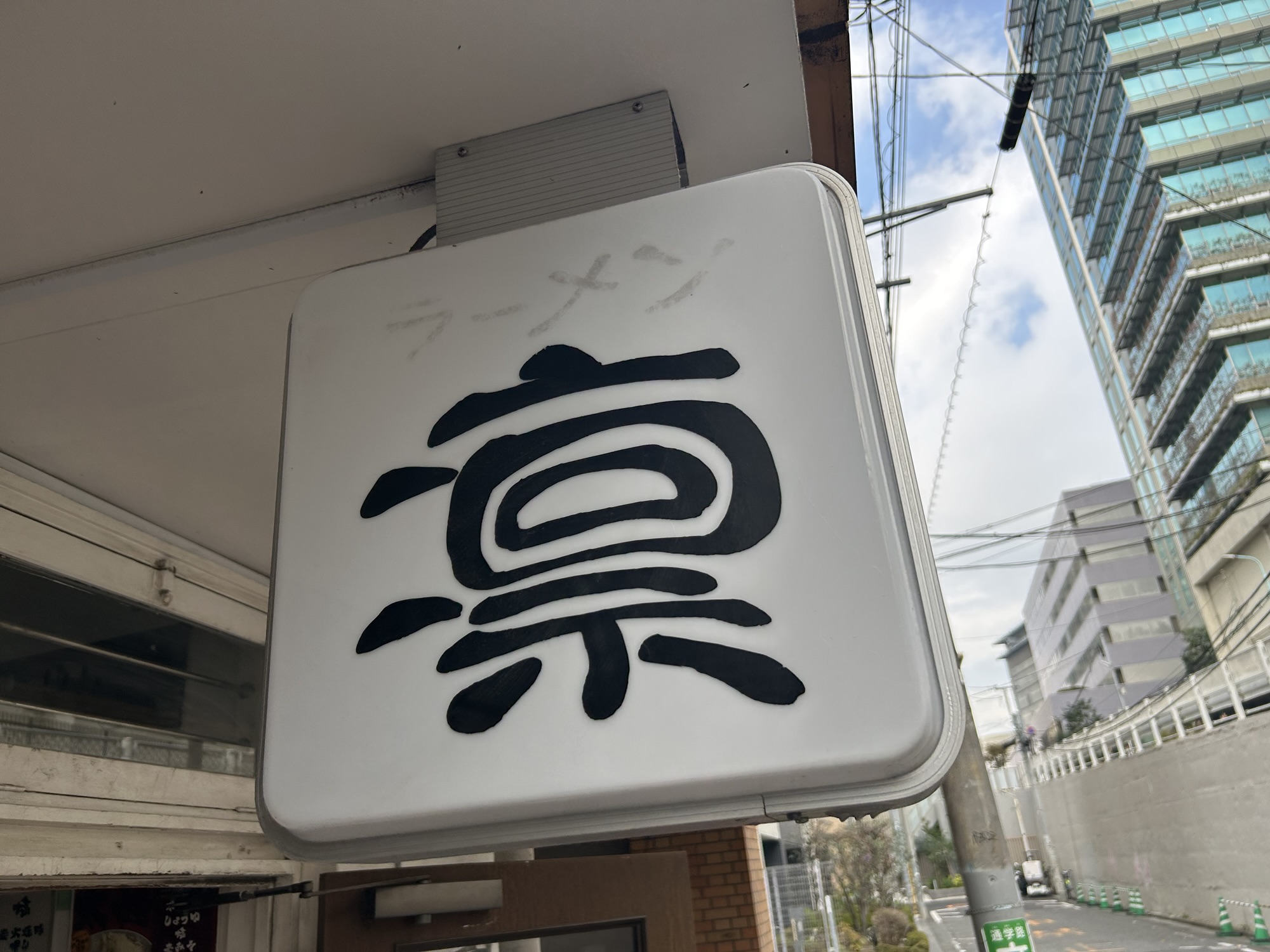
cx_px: 635
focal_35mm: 26
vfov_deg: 53.1
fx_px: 954
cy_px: 476
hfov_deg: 67.3
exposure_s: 1/1029
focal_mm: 5.7
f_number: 1.5
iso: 50
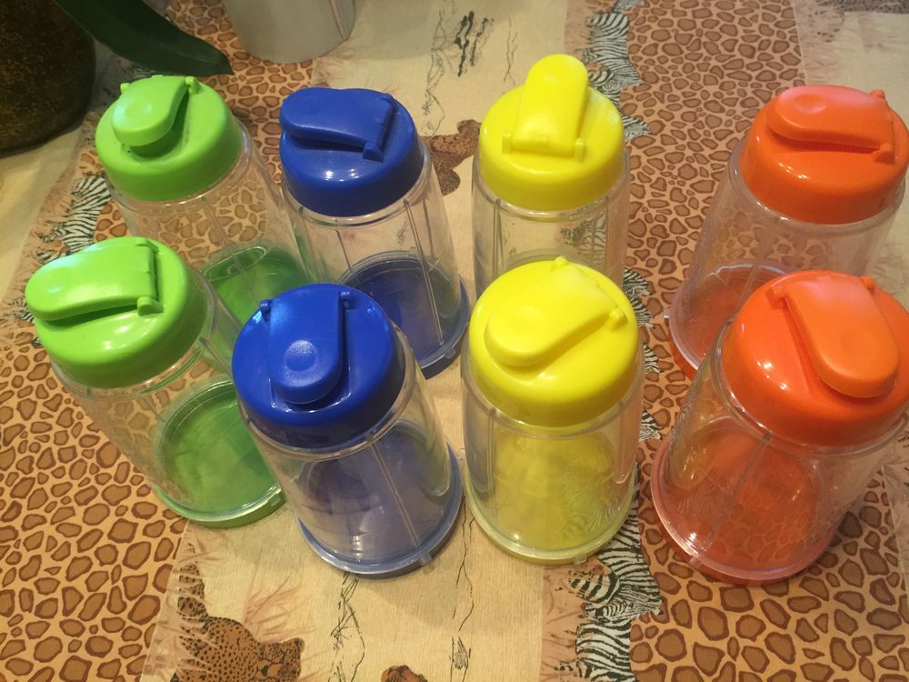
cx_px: 454
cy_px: 341
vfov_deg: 48.2
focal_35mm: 29
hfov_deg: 61.7
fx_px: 762
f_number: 2.2
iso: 160
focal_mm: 4.15
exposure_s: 1/33
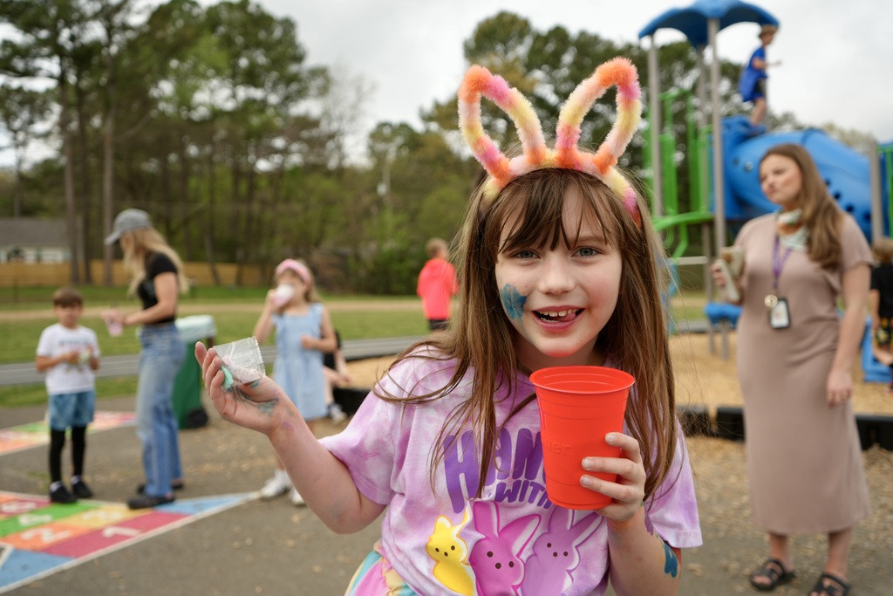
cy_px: 298
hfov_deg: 55.8
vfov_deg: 38.9
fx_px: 843
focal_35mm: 34
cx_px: 446
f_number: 4.5
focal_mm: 34
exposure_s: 1/320
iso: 100
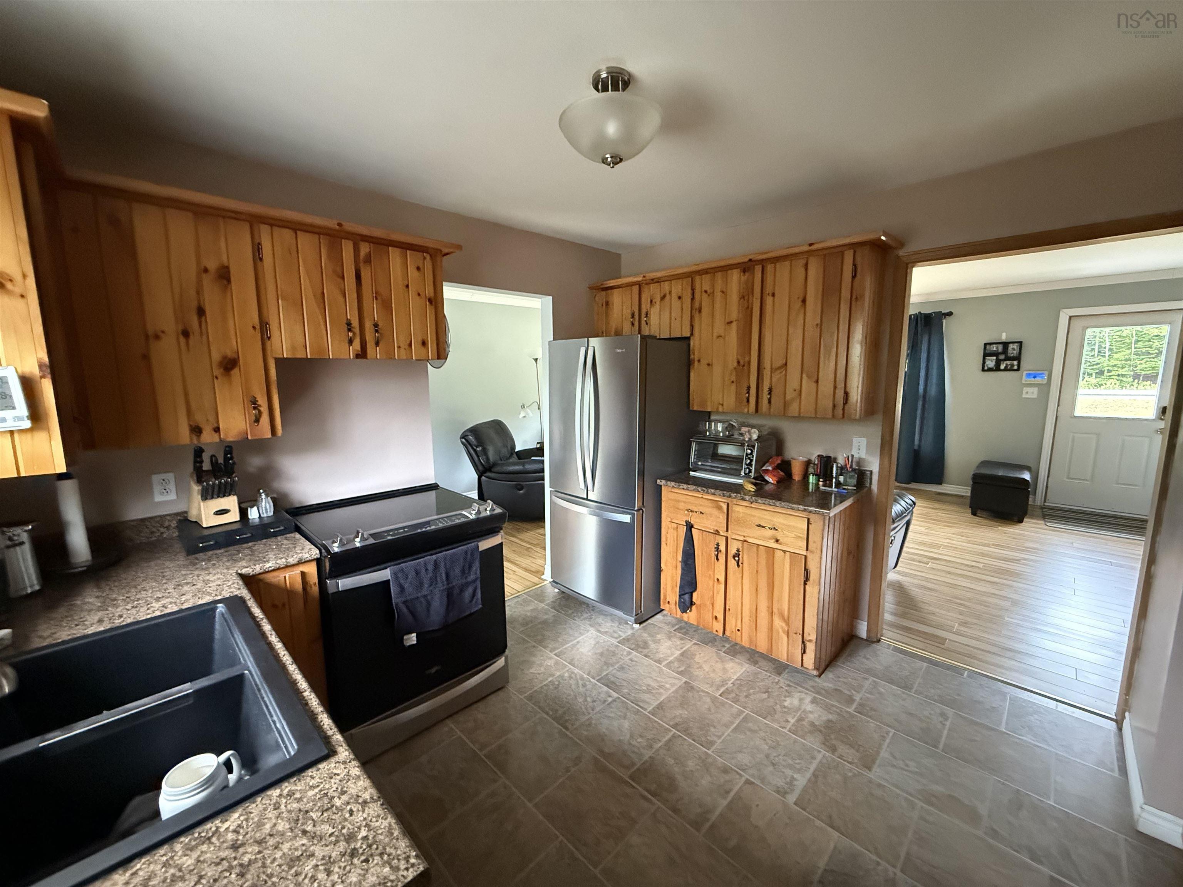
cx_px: 592
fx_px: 478
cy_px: 444
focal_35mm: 14
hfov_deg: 102.1
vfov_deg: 85.7
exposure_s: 1/60
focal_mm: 2.22
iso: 1000
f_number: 2.2
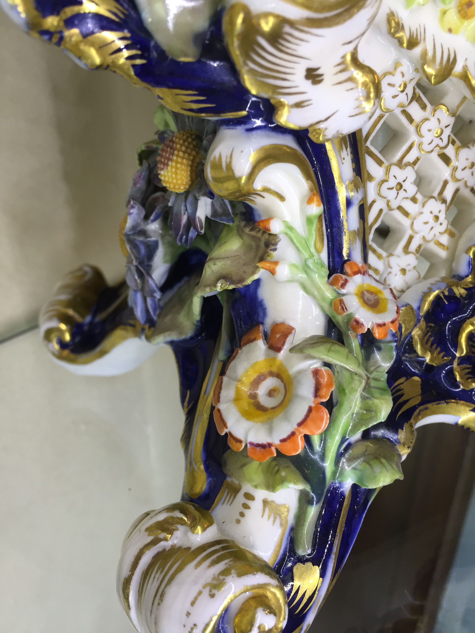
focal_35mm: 29
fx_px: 531
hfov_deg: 48.2
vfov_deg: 61.7
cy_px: 316
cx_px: 238
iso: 80
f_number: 2.2
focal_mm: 4.15
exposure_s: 1/33
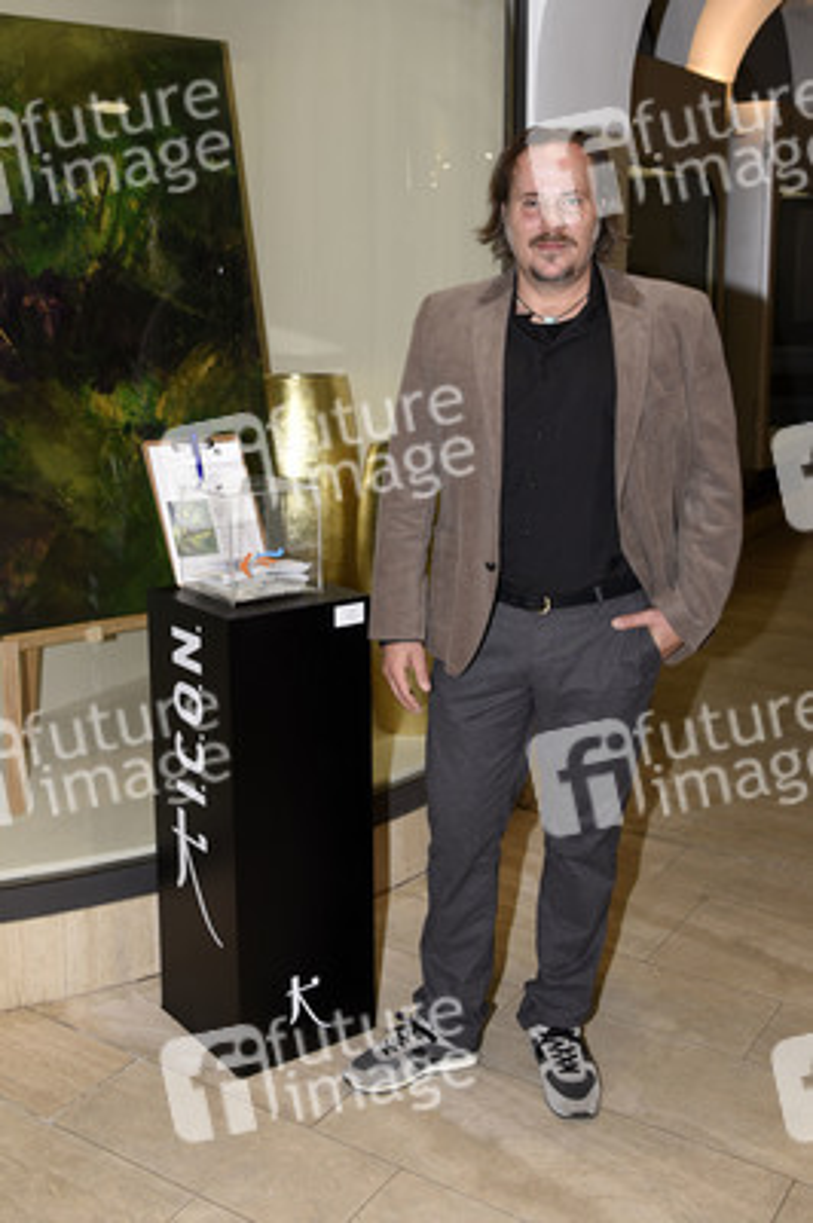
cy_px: 612
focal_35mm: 31
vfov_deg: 60.3
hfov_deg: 42.3
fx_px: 1052
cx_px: 406
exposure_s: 1/125
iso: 640
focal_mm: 31
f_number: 6.3
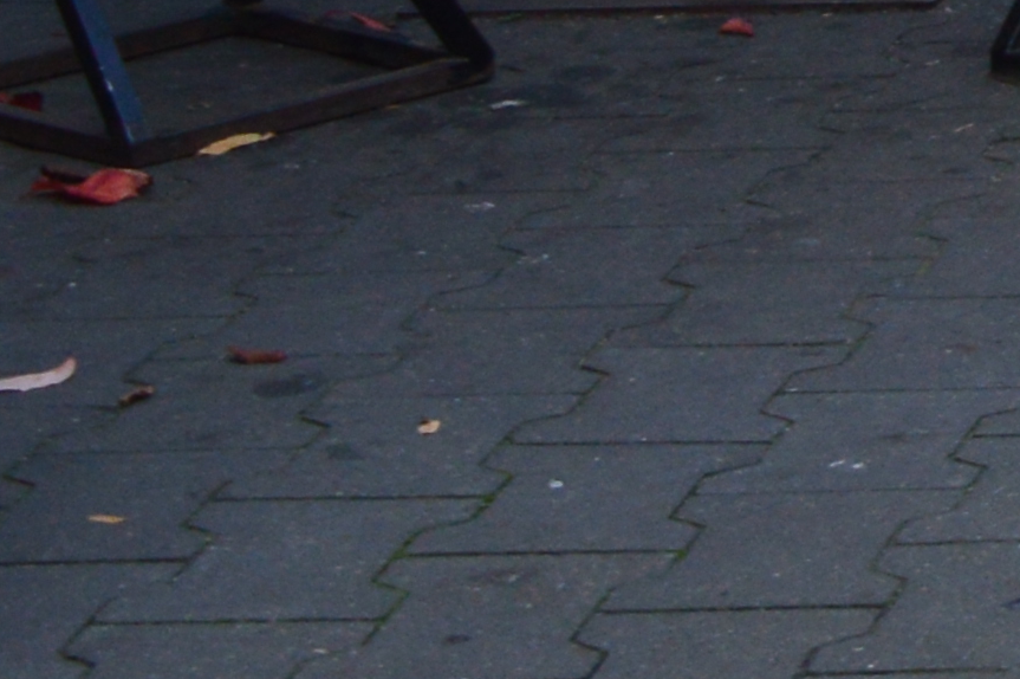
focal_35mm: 240
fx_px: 6808
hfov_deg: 7.2
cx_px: 3552
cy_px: -1630
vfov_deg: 5.3
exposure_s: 1/250
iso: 400
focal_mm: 23
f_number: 10
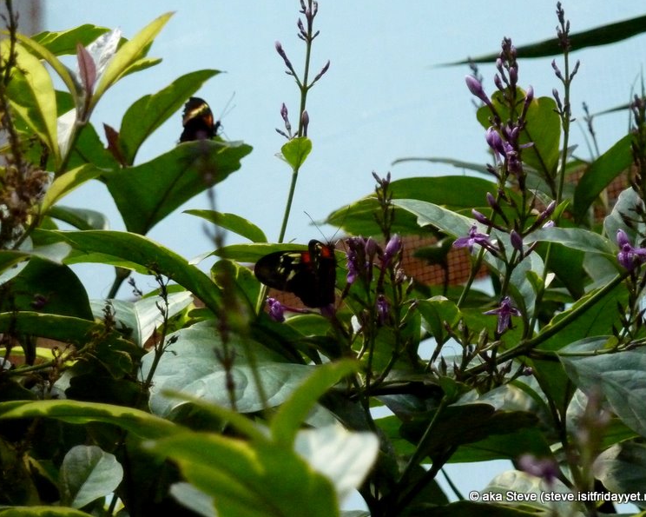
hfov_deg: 9.1
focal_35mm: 213
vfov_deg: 7.3
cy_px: 257
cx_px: 336
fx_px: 4072
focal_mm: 27.8
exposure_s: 1/200
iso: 800
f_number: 4.5
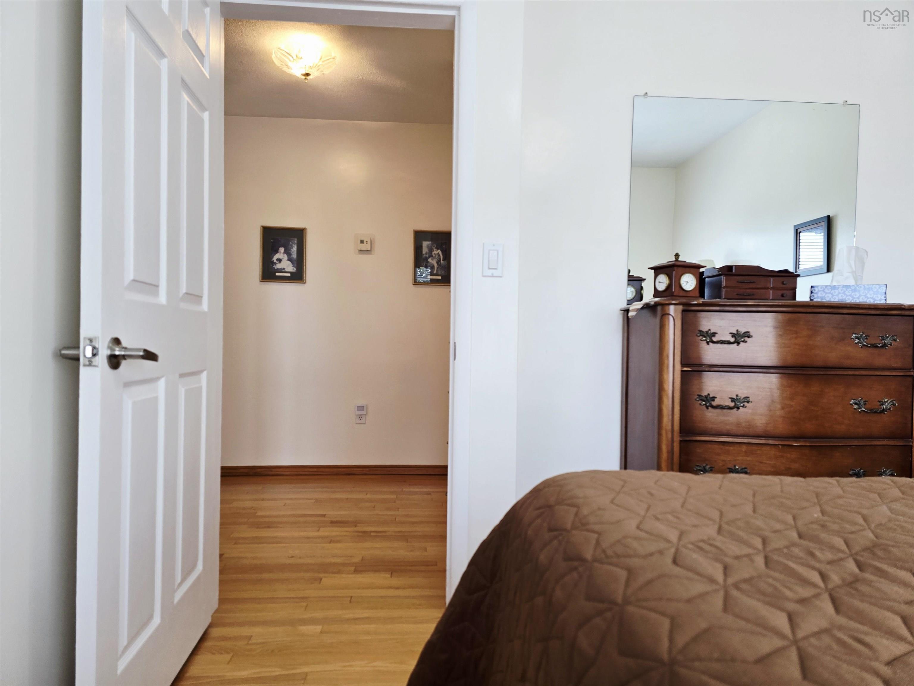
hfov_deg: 73.9
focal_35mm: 23
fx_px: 607
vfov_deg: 58.9
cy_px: 343
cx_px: 457
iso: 50
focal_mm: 6.3
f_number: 1.7
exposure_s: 1/120
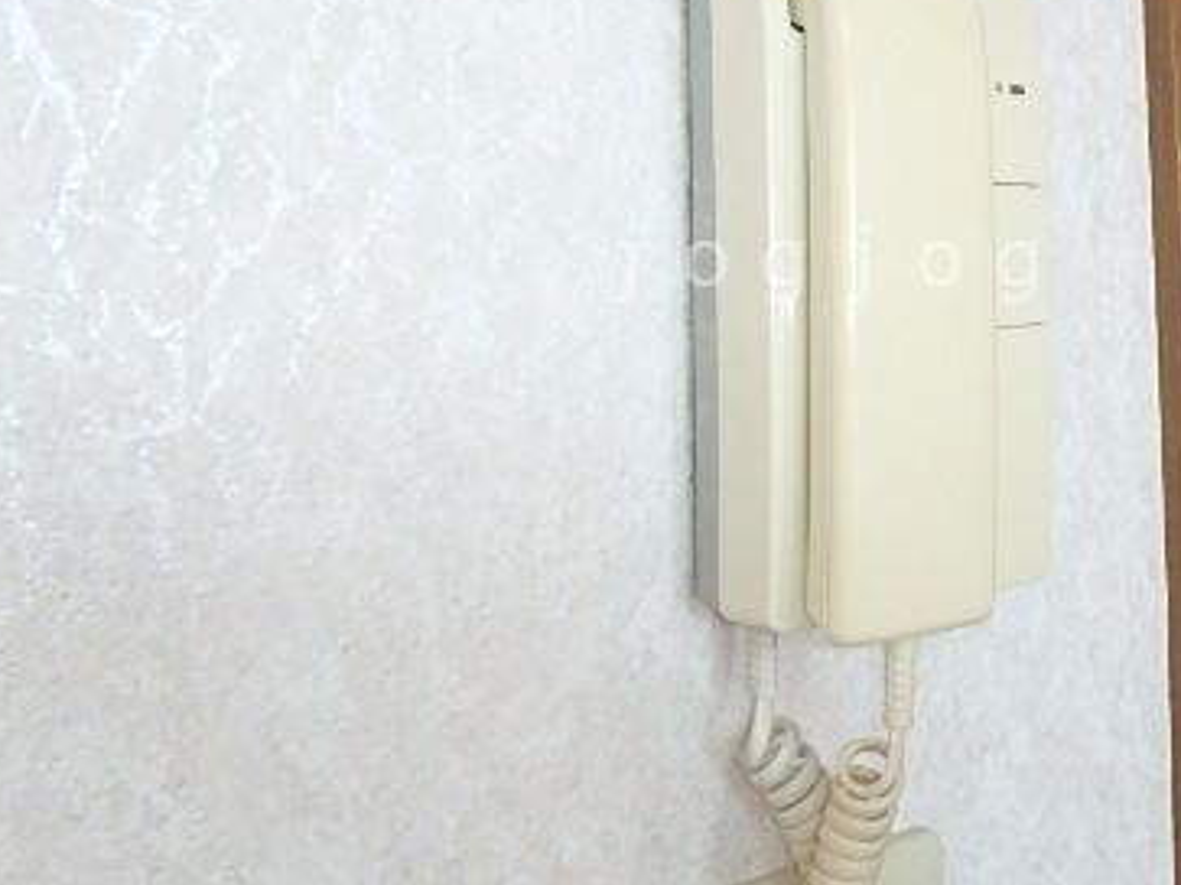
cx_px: 833
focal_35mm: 37
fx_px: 1262
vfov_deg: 38.0
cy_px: 264
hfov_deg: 48.8
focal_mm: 3.7
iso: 800
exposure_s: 1/80
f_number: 3.5
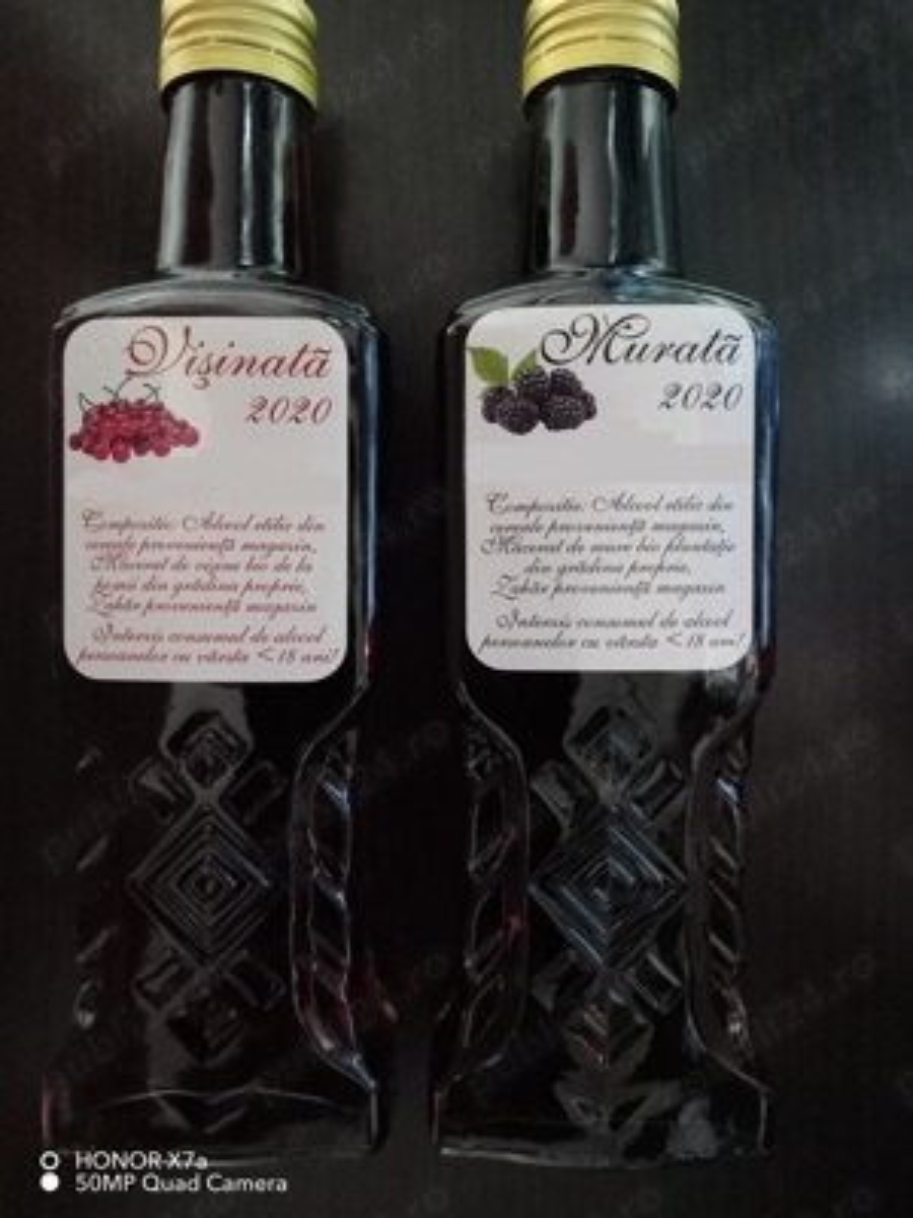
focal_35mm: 25
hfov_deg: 54.9
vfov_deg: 69.4
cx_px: 456
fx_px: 879
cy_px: 609
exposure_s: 1/12.5
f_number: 1.8
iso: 4964
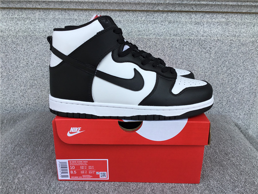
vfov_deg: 45.4
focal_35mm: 31
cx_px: 129
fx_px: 231
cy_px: 97
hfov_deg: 58.4
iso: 25
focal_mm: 3.3
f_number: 2.4
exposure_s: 1/426
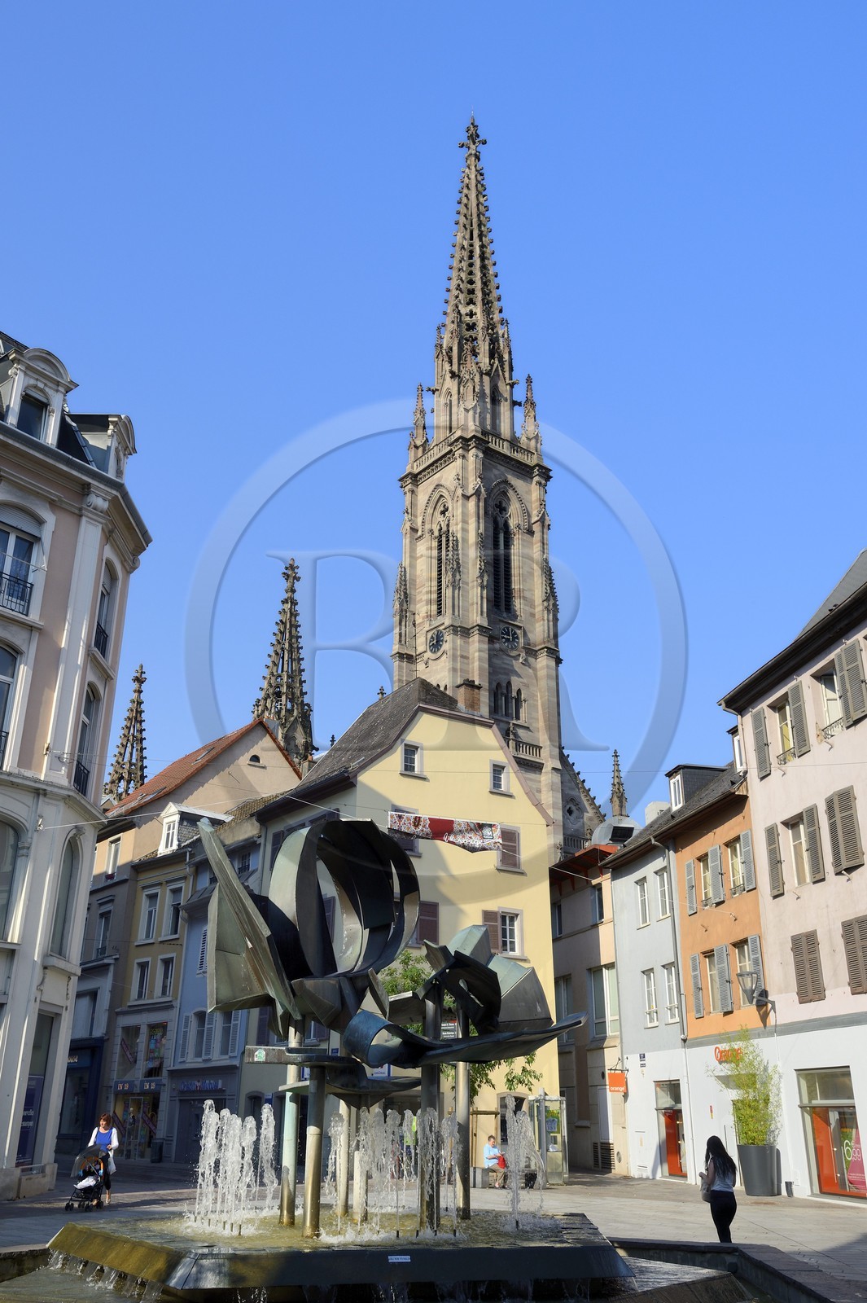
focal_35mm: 31
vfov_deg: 60.3
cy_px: 652
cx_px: 434
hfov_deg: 42.3
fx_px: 1121
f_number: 13
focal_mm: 31
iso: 200
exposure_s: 1/250
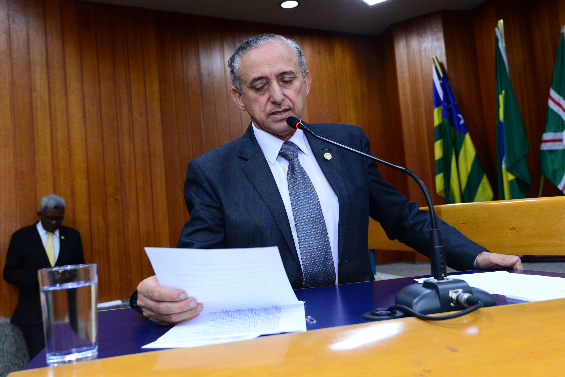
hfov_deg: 54.4
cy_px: 188
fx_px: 549
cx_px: 282
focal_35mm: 35
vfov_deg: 37.9
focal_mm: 35
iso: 2500
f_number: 5.6
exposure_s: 1/60
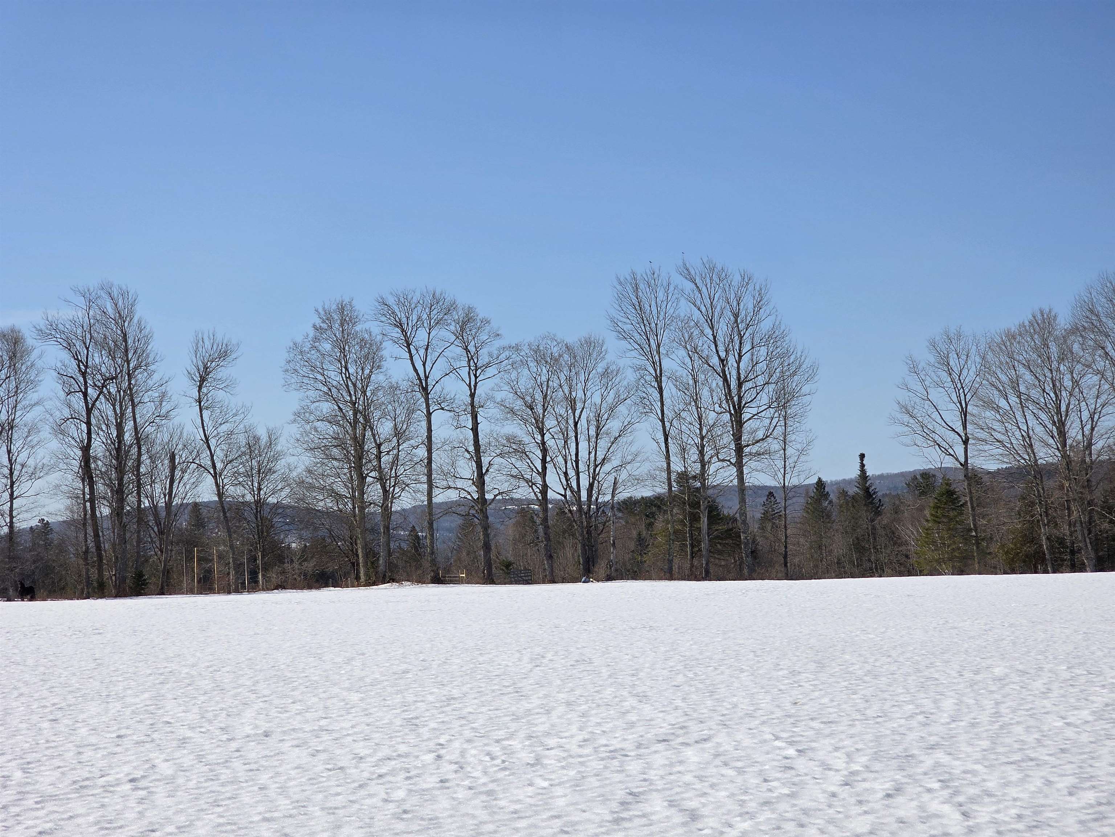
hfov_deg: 28.2
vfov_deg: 21.3
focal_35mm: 69
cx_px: 558
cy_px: 418
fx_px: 2223
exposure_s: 1/3363
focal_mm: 7.9
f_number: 2.4
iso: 50
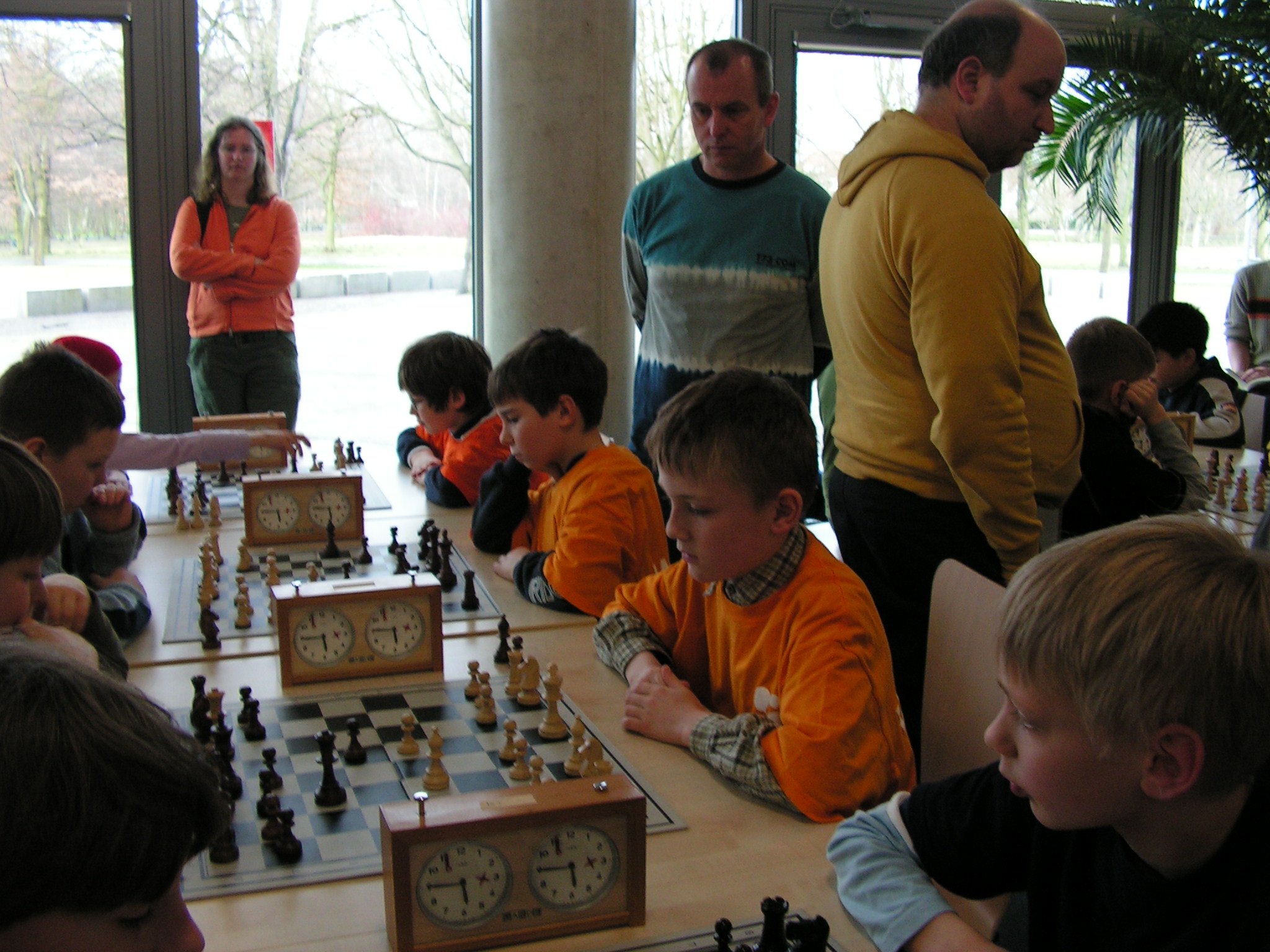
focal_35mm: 36
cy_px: 476
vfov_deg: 39.7
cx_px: 635
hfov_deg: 51.4
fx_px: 1321
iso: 100
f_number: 3.2
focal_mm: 6
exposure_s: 1/40
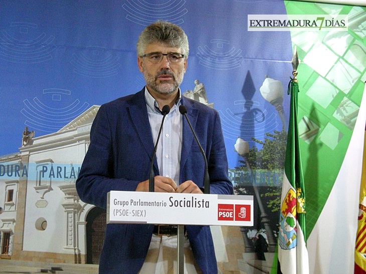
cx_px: 183
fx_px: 888
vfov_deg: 17.6
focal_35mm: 84
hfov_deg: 23.3
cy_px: 137
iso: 350
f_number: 4.1
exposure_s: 1/51
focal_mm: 13.7
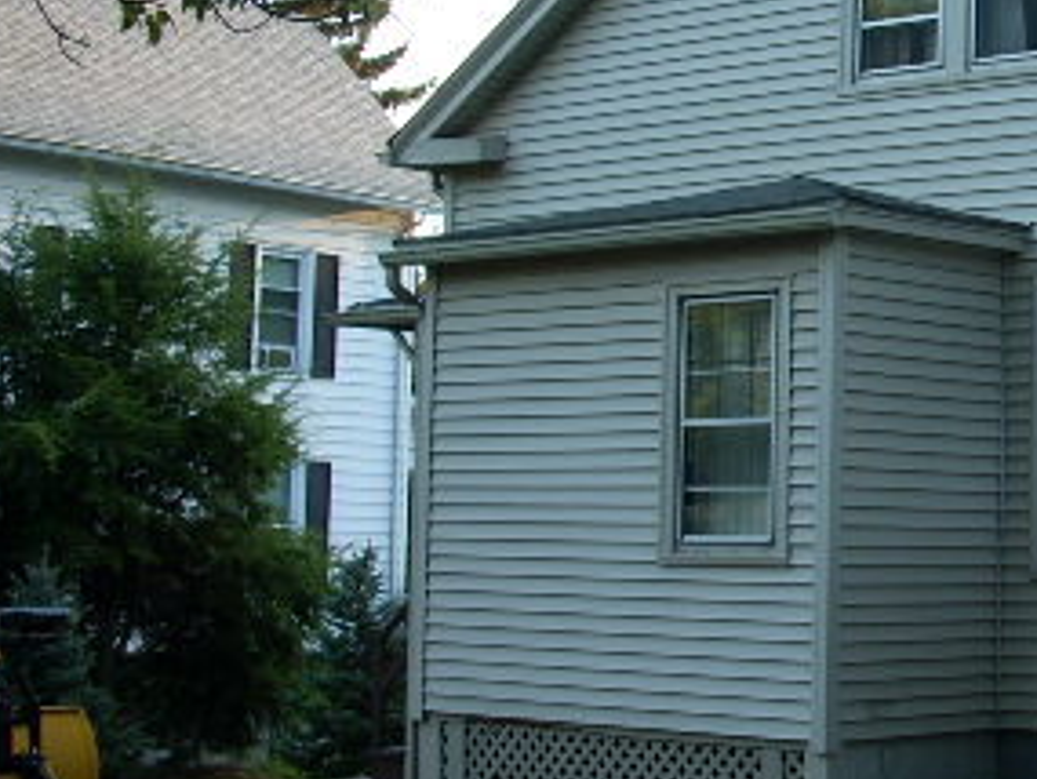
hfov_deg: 22.3
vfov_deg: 17.8
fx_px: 2487
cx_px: 1117
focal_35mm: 83
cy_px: 331
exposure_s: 1/77.8
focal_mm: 6.2
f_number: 2.8
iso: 64
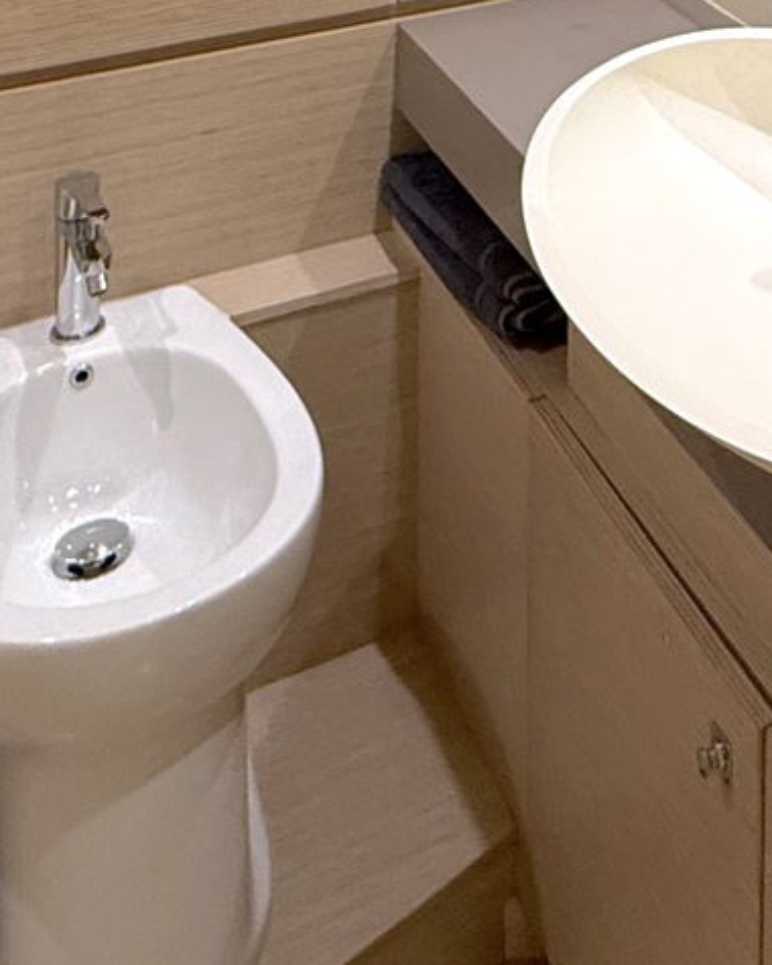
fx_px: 1656
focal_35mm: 58
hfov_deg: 24.2
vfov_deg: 24.4
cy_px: -522
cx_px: 890
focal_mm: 2.22
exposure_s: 1/99
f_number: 2.2
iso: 320
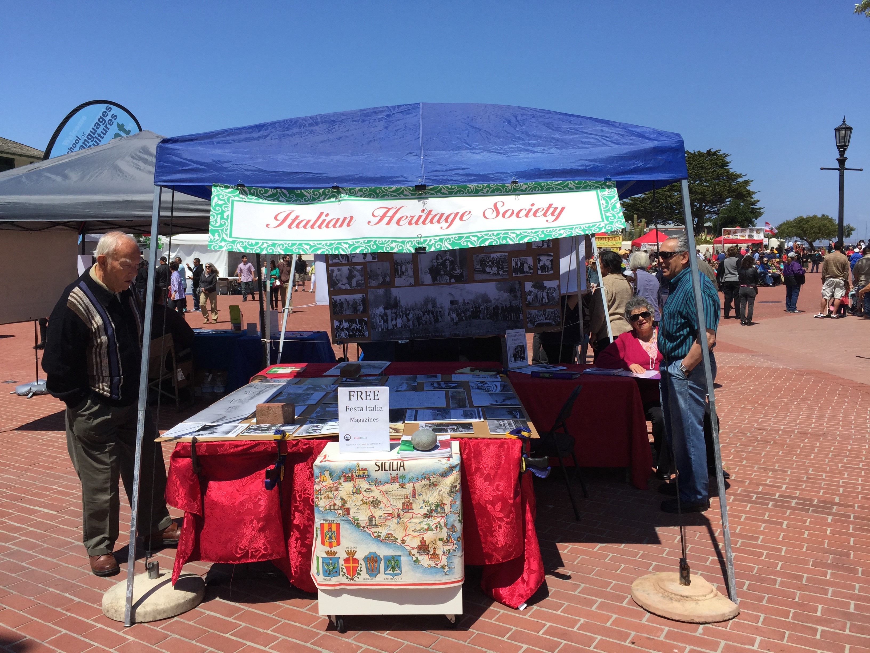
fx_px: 729
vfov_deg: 48.2
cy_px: 326
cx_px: 435
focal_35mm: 29
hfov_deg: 61.7
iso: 32
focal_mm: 4.15
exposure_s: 1/2825
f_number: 2.2
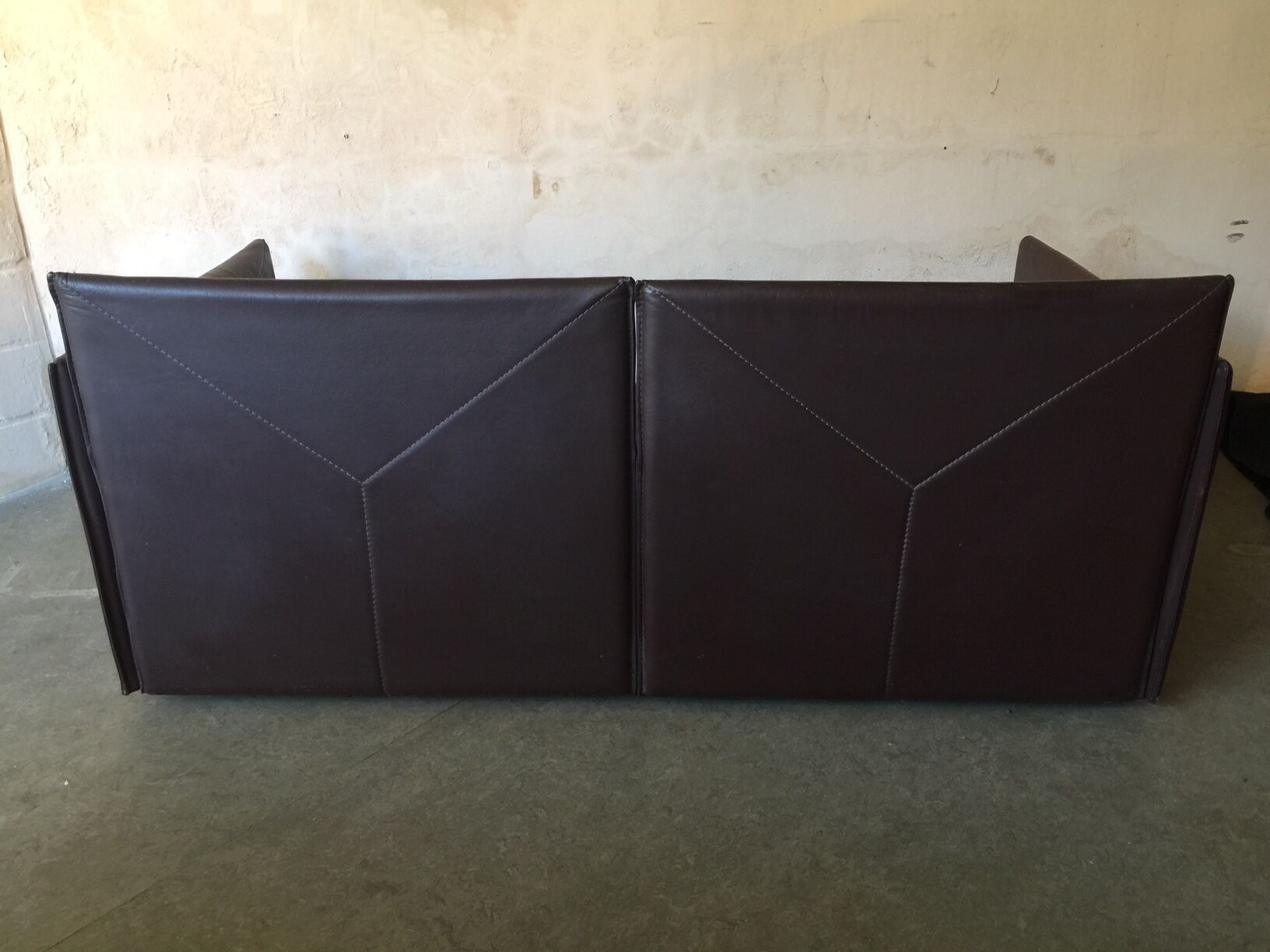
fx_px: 1064
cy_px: 476
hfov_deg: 61.7
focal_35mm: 29
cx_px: 635
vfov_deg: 48.2
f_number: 2.2
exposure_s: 1/17
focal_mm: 4.15
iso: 50
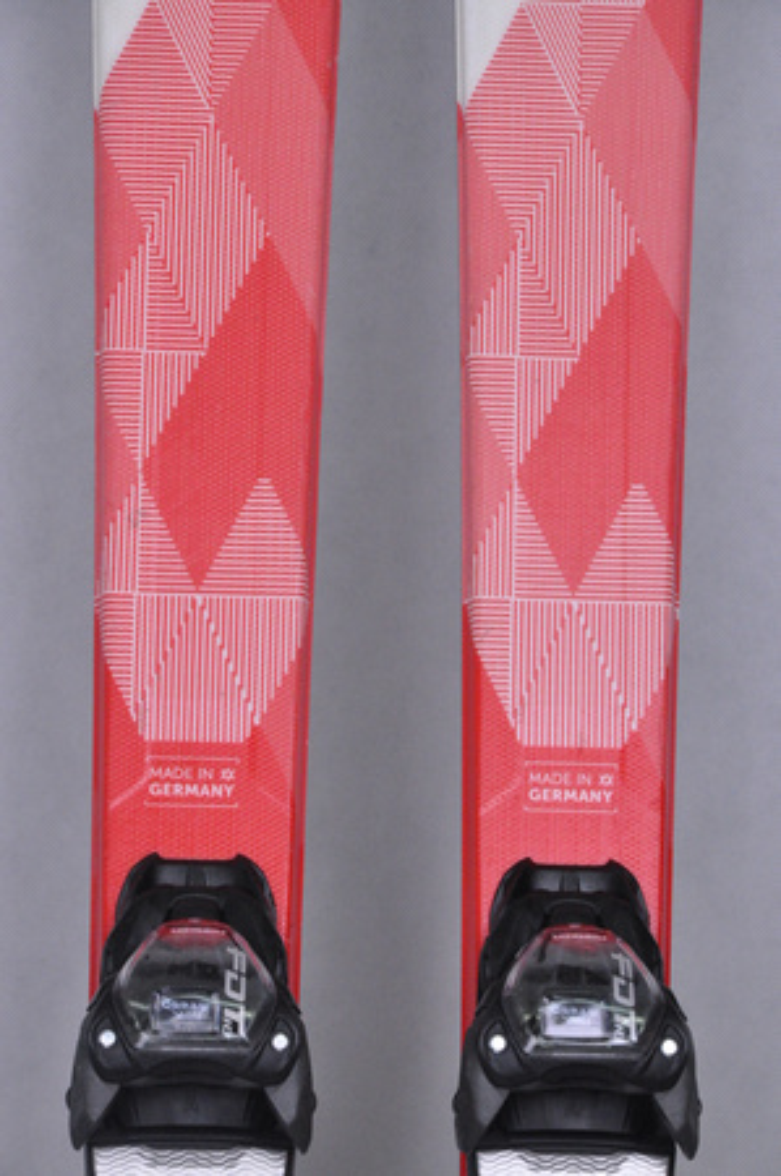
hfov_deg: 8.7
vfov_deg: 13.1
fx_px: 5137
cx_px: 390
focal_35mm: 158
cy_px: 588
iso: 3200
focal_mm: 105
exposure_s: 1/125
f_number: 9.5
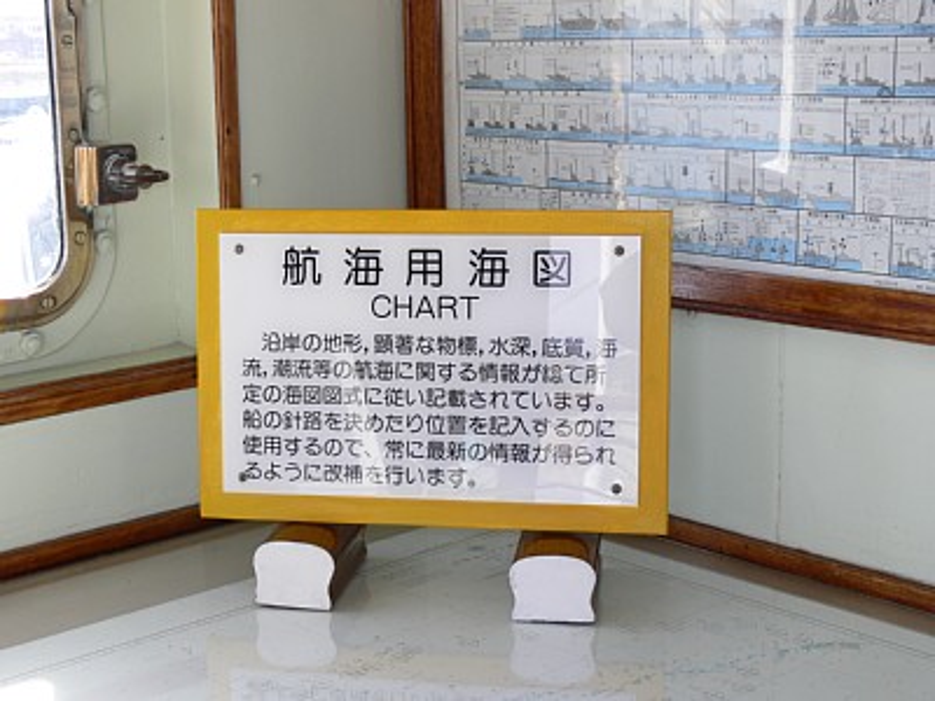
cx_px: 468
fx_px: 1540
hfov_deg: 33.8
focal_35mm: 57
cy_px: 350
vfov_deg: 25.7
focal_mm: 12.1
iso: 80
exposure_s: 1/100
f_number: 4
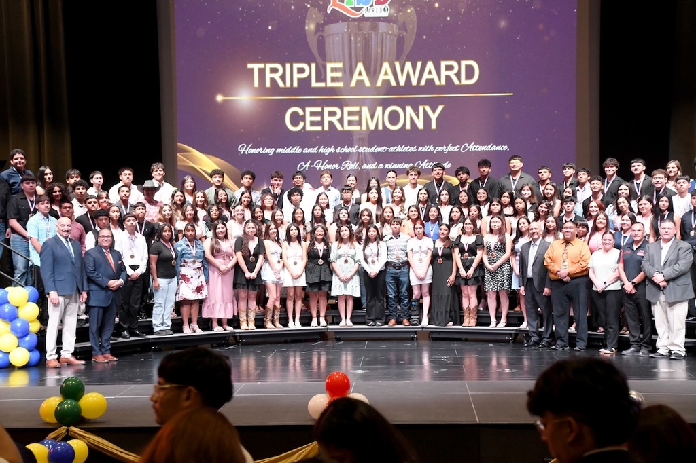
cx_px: 348
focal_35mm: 78
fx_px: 1507
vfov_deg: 17.5
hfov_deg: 26.0
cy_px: 232
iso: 2500
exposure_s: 1/60
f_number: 5.6
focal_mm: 52
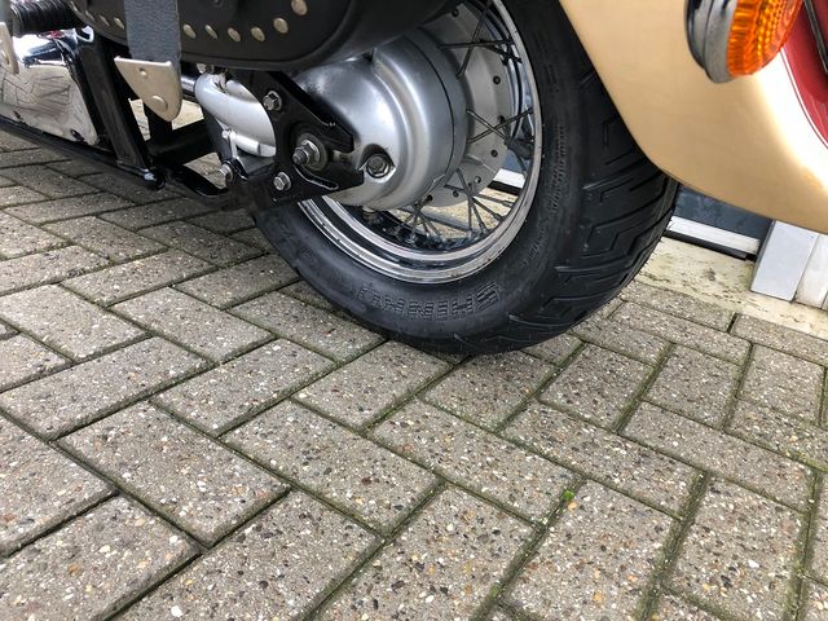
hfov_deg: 63.4
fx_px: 670
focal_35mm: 28
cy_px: 310
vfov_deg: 49.7
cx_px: 414
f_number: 1.8
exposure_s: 1/30
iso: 32
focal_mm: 3.99
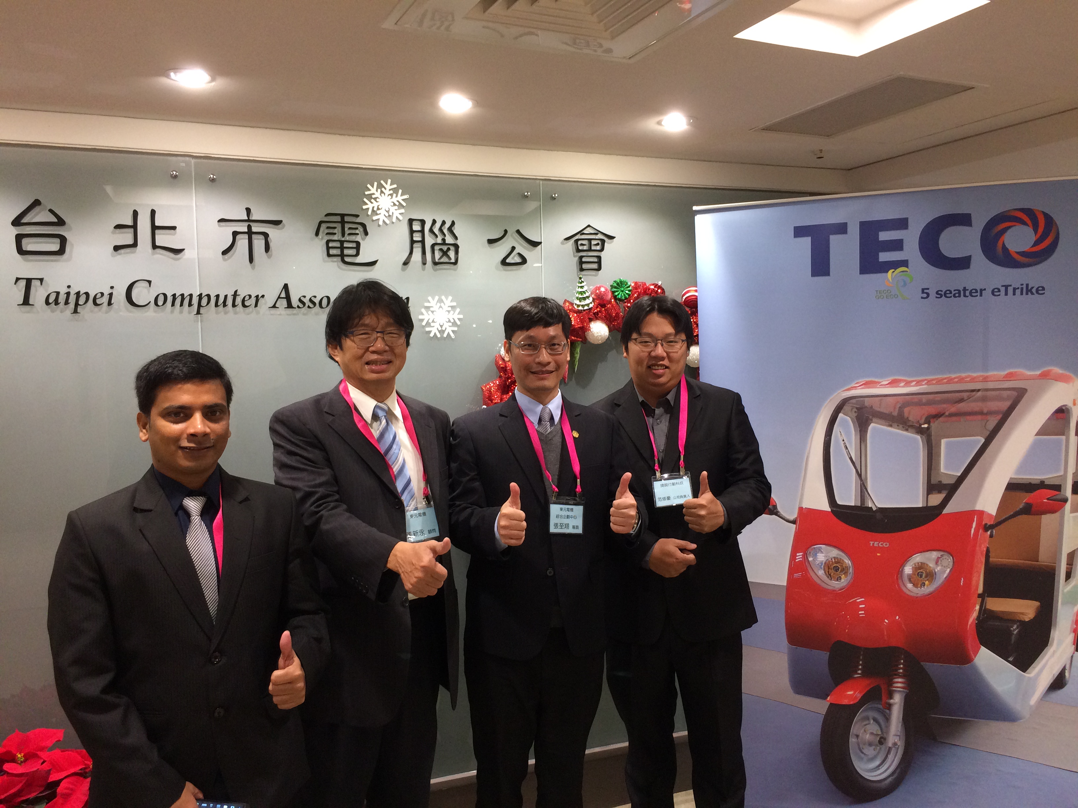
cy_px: 404
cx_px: 539
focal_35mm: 29
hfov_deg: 61.7
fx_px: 903
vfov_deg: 48.2
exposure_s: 1/30
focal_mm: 4.15
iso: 160
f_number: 2.2
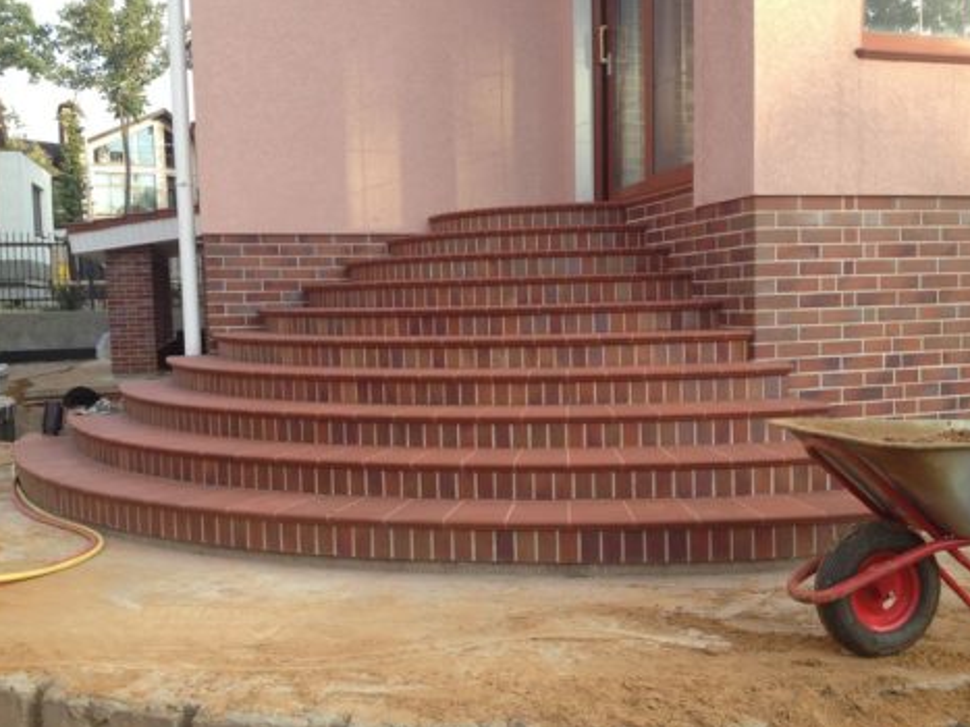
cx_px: 492
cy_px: 366
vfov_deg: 39.6
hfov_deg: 51.4
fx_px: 1009
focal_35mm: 36
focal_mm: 4.28
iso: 50
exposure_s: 1/260
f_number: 2.4
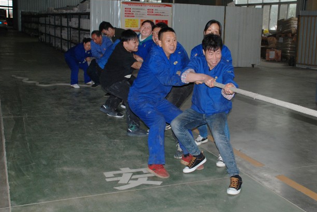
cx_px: 183
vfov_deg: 28.7
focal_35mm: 47
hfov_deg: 41.8
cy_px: 88
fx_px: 414
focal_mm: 24
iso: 220
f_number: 4
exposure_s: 1/60
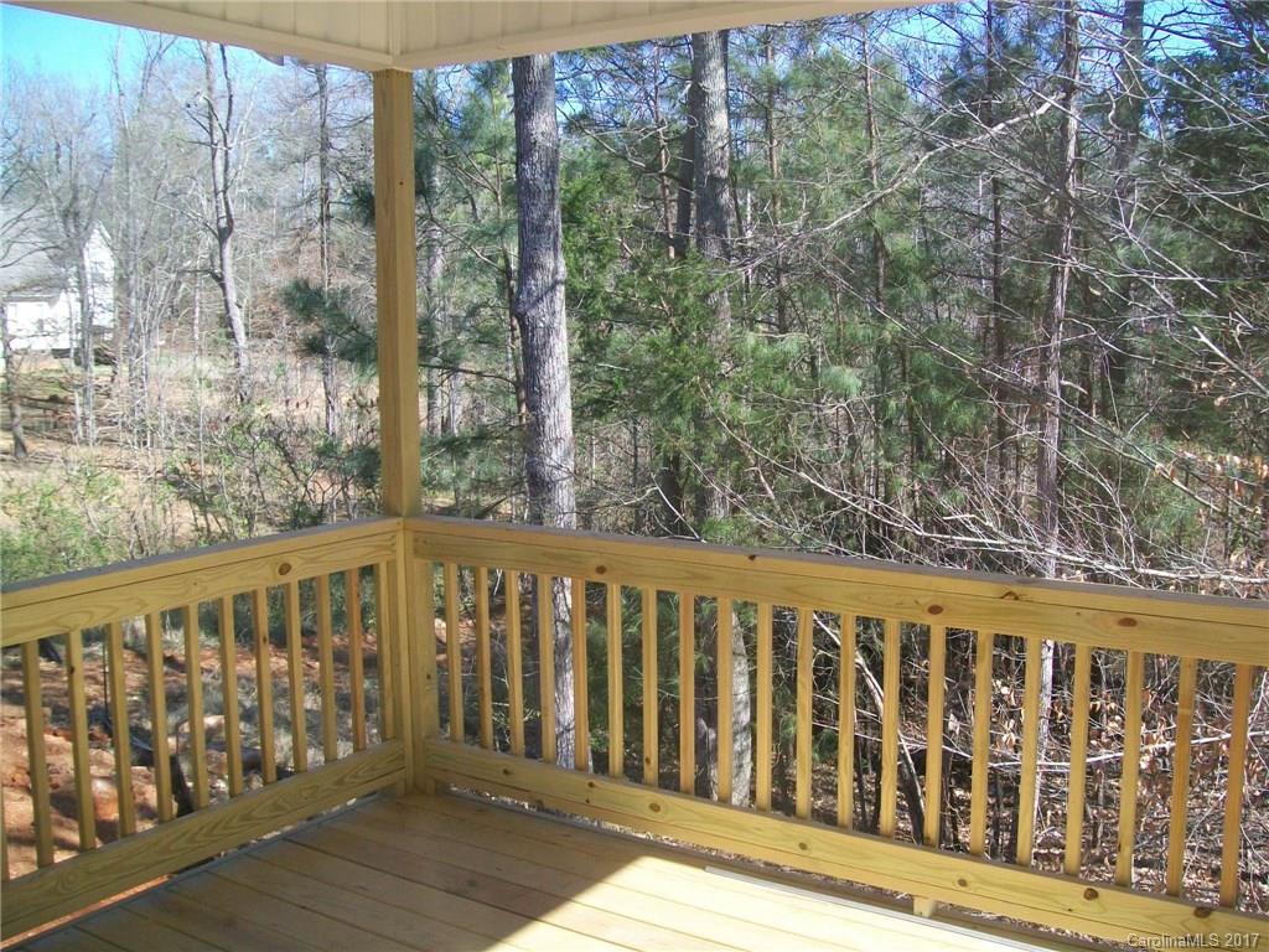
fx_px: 1320
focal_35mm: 36
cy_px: 476
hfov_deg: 51.4
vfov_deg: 39.7
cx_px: 634
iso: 64
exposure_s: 1/200
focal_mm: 6
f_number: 2.7
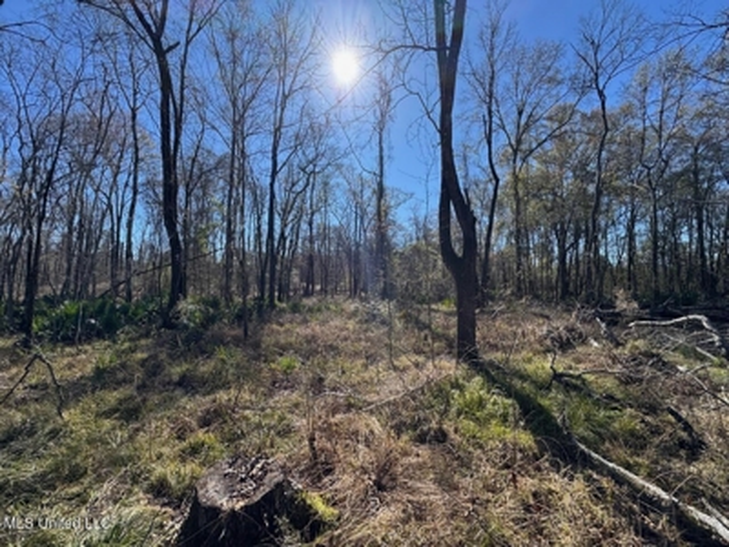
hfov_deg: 102.1
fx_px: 295
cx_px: 364
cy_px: 274
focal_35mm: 14
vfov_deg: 85.7
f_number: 2.2
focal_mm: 2.22
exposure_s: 1/1126
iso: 50
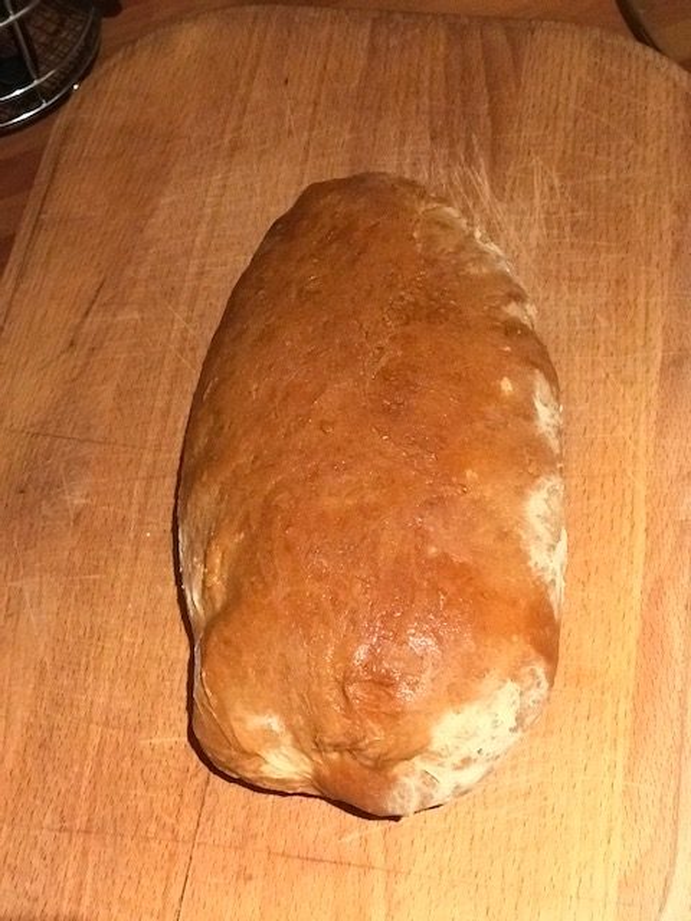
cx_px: 346
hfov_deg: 25.7
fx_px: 1517
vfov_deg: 33.8
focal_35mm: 57
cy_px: 460
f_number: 2.8
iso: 1250
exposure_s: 1/99
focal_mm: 6.6
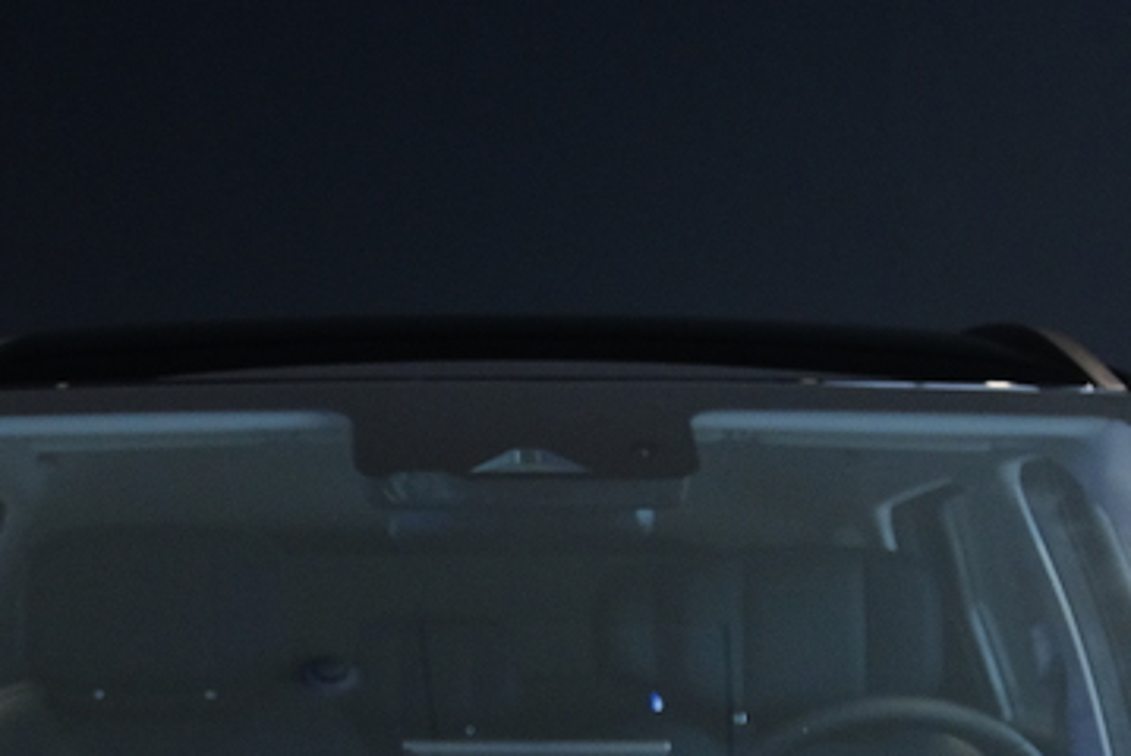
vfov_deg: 9.5
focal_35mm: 142
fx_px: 4465
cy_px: 986
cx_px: 102
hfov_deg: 14.3
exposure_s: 1/250
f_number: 2.8
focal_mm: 28
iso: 1250
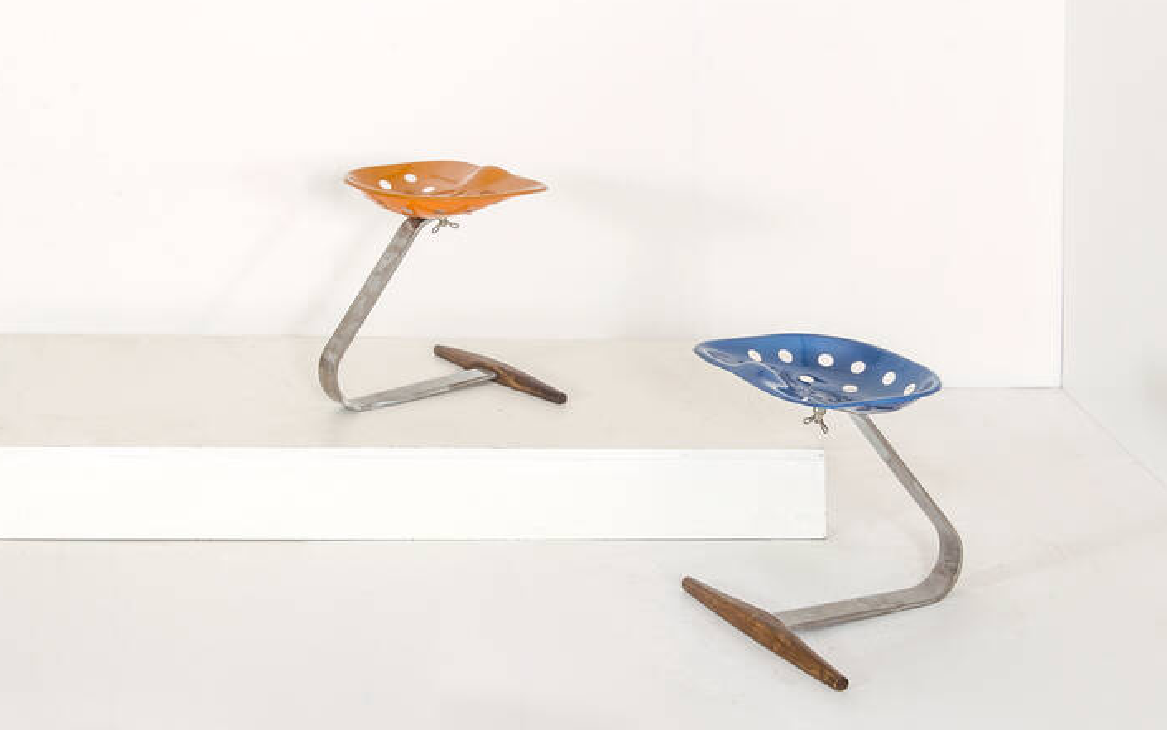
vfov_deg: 23.8
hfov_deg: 37.2
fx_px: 1734
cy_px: 372
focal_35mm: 55
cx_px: 573
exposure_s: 1/200
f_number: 16
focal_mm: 35
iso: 100
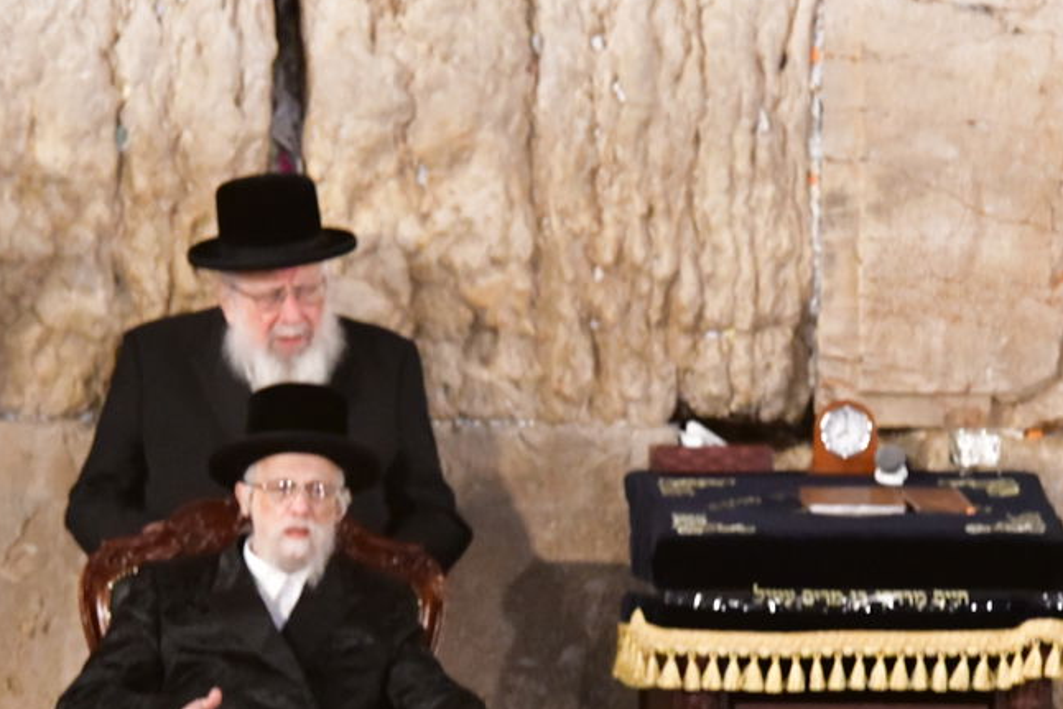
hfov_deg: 5.1
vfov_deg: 3.4
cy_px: 511
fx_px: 11843
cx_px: 321
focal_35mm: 401
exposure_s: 1/100
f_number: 5.6
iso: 10000
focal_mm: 185
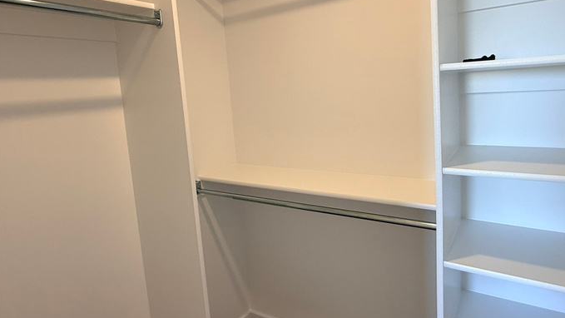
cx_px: 314
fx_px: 345
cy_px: 127
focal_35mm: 23
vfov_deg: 49.2
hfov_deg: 78.4
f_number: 2.2
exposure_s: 1/99
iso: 80
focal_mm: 2.22
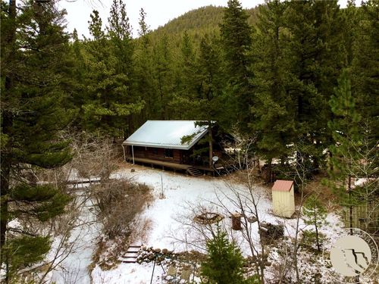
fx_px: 339
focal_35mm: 31
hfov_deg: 58.4
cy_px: 142
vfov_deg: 45.4
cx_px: 190
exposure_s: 1/120
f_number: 2.4
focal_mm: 3.3
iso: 32
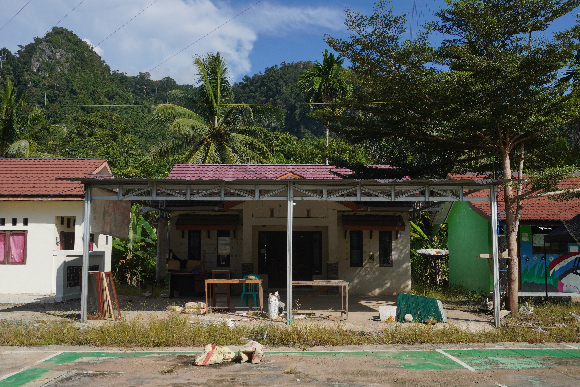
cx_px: 290
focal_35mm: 34
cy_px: 194
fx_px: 556
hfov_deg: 55.1
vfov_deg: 38.4
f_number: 13
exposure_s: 1/400
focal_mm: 23
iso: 200
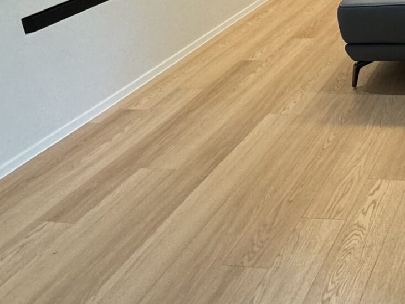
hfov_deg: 33.4
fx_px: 574
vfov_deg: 27.3
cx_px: 456
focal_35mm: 49
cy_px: -25
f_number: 2.2
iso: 250
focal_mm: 2.22
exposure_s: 1/60
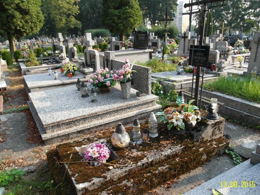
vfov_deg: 53.0
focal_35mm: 26
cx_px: 134
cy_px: 101
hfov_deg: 67.3
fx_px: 195
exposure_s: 1/125
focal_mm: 5.2
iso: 80
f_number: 3.9
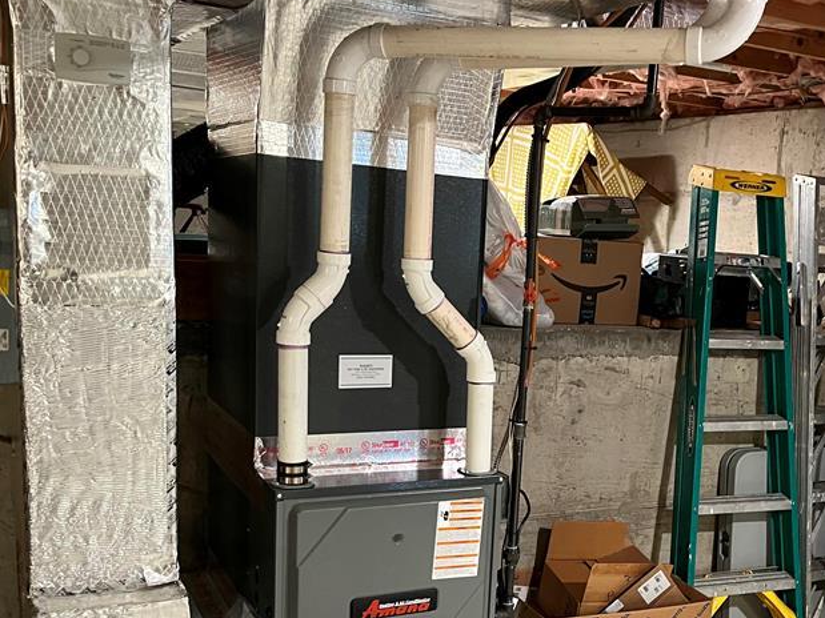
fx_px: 1025
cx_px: 565
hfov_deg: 43.1
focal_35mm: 43
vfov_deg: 33.2
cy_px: 426
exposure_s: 1/40
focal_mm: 5.1
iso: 500
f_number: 1.6
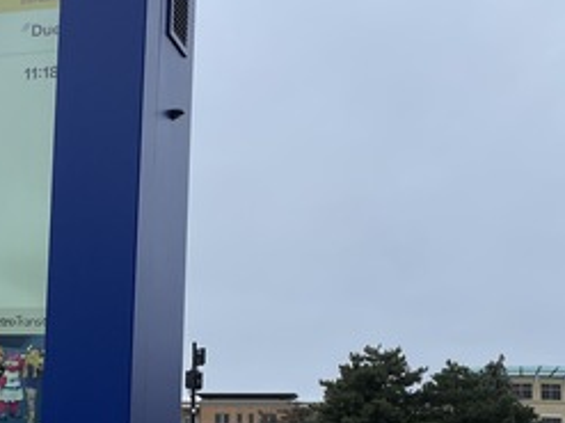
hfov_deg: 23.7
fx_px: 1305
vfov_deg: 18.2
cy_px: 357
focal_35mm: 80
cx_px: 50
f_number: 1.6
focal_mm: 4.2
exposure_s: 1/729
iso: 32
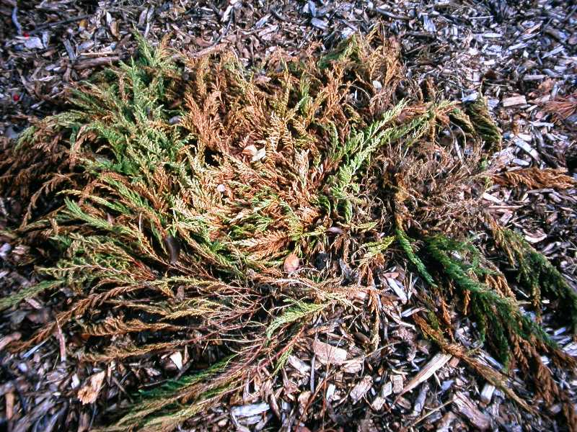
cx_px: 288
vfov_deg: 17.8
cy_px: 216
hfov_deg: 23.6
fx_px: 1383
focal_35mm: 83
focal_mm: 17.3
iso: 100
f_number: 3.6
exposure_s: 1/130
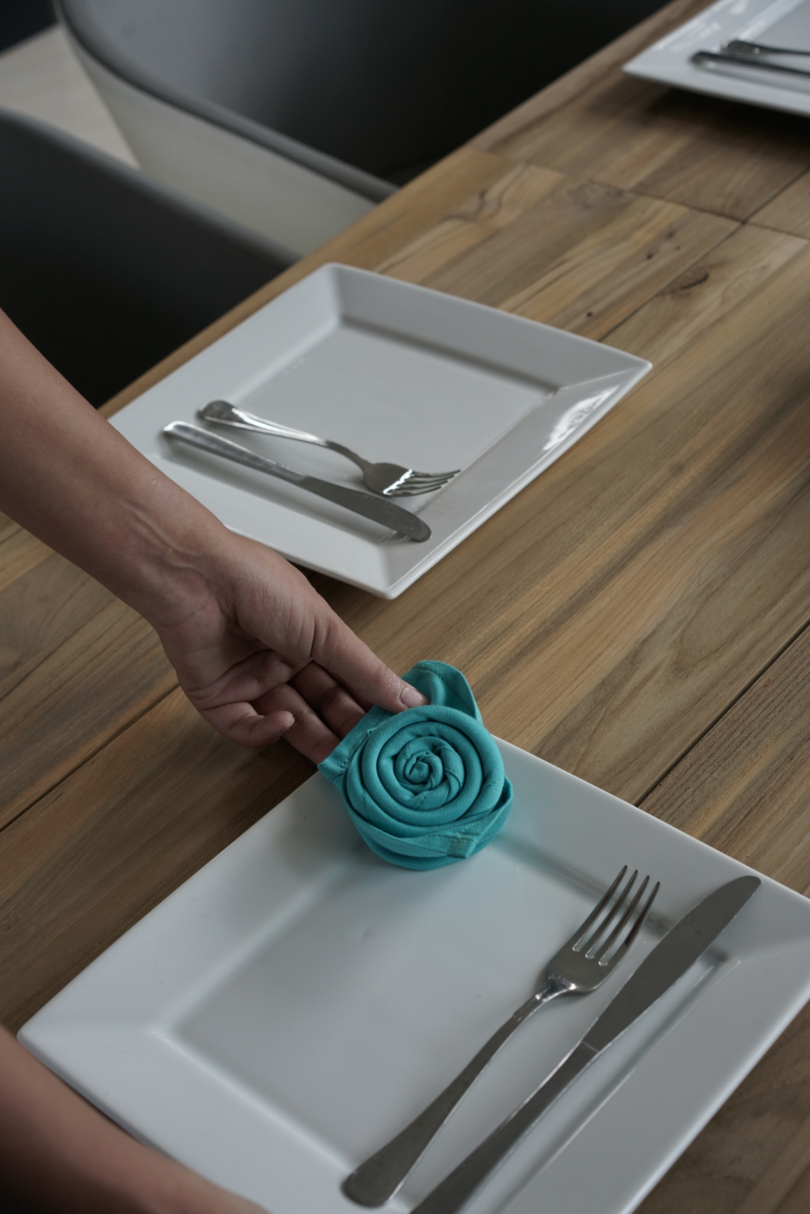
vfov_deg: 36.2
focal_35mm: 55
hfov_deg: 24.6
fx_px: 1855
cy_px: 607
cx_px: 405
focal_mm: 55
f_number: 6.3
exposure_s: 1/160
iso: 400
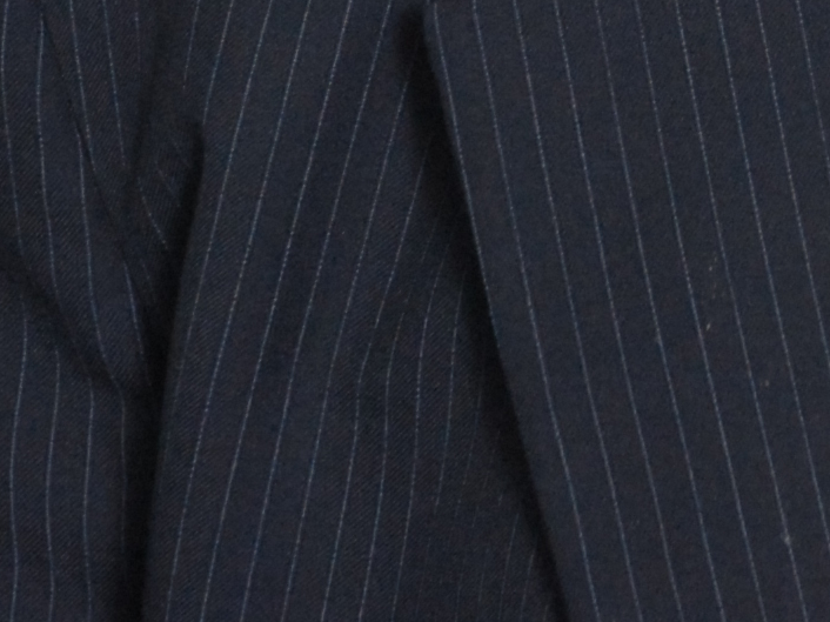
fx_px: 9492
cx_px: 1272
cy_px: -727
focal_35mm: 396
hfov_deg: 5.0
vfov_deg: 3.7
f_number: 6.3
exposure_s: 1/60
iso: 500
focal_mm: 50
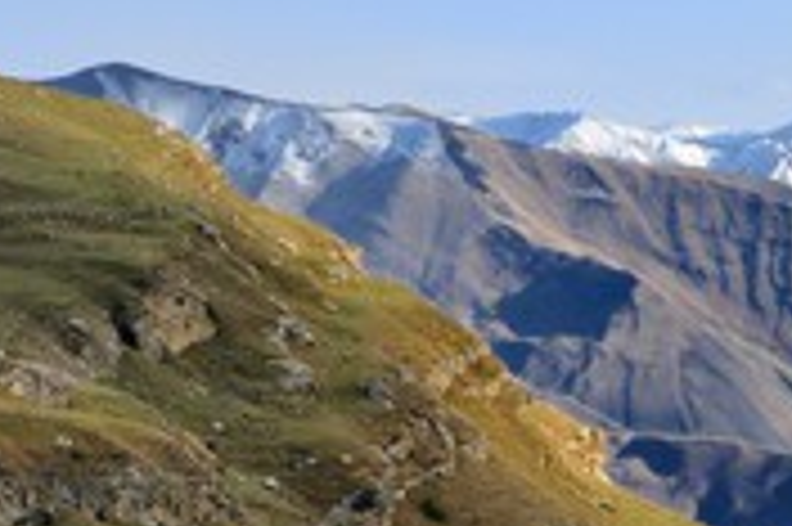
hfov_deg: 6.9
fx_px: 6550
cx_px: 824
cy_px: 575
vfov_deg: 4.6
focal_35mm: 298
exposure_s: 1/250
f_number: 10
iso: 400
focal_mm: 125
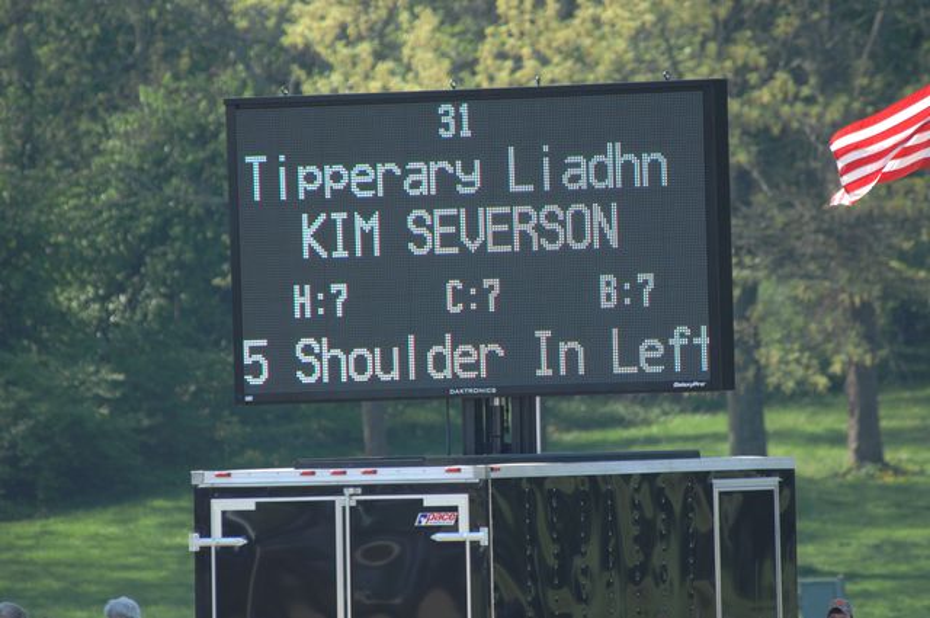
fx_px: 15480
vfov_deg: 2.3
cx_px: 465
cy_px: 309
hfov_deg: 3.4
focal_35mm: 600
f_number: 5.6
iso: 200
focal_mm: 400
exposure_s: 1/320
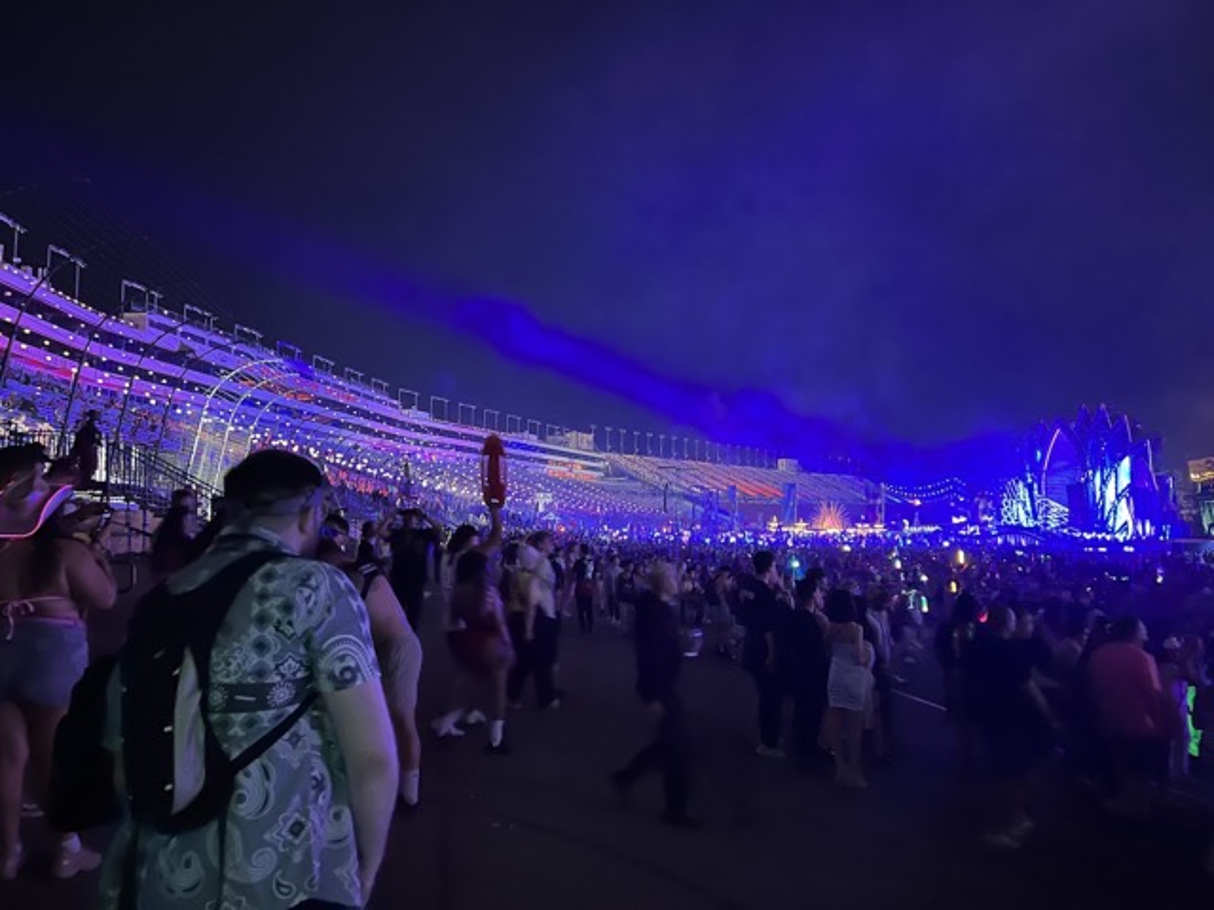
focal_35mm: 26
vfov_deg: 53.1
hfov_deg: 67.3
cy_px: 455
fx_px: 912
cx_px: 607
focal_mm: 5.7
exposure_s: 1/17
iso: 1000
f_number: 1.5
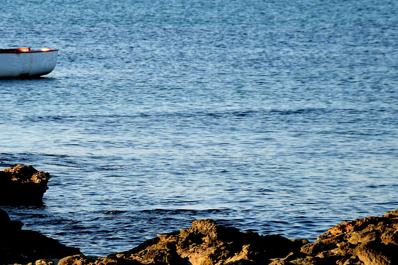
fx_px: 3804
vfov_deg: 4.0
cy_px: 93
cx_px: -57
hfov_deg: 6.0
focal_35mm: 344
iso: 220
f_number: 8
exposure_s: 1/250
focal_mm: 95
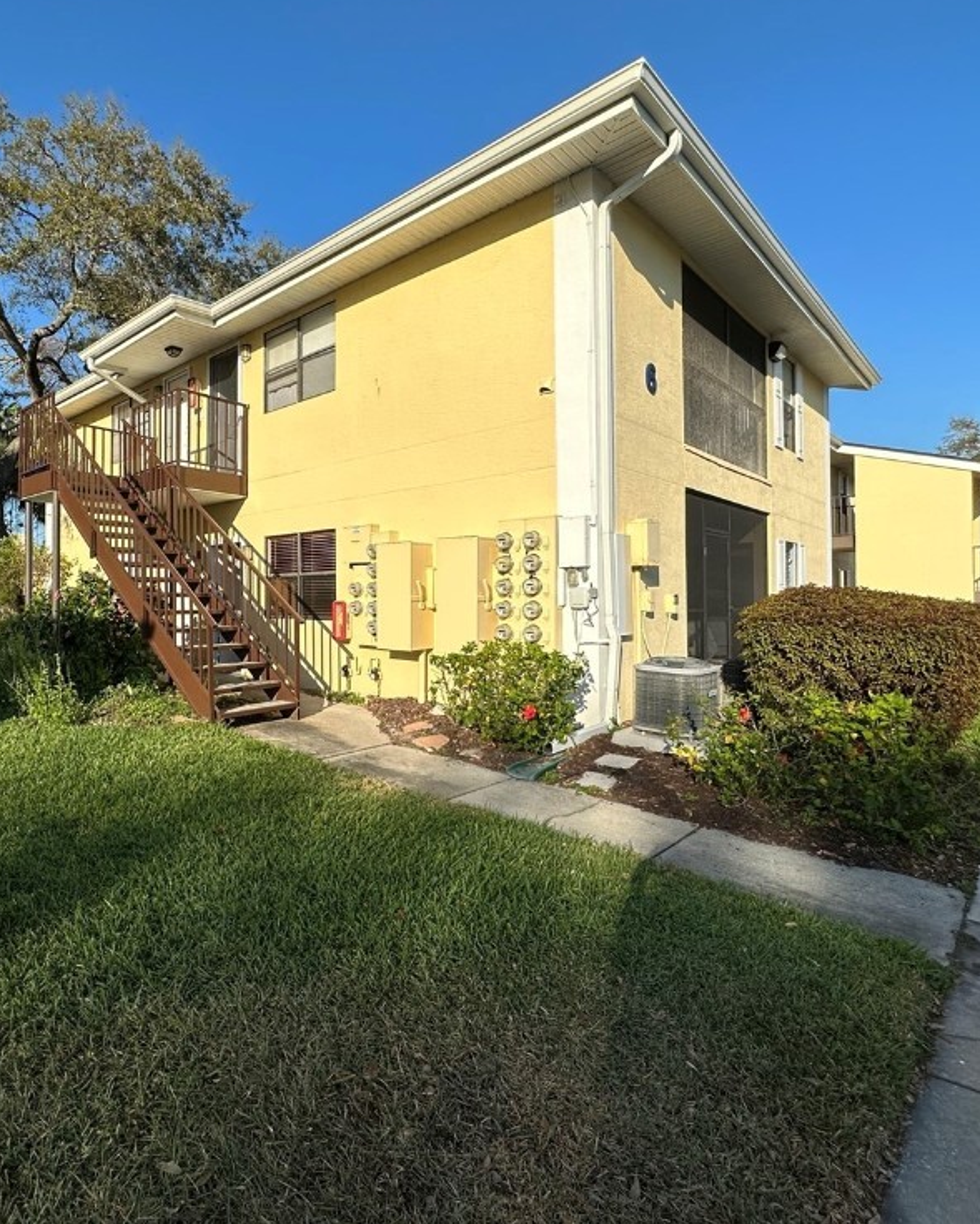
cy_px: 587
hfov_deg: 69.5
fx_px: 689
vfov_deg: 83.2
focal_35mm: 19
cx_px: 358
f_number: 2.2
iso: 50
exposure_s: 1/4292
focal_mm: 2.22
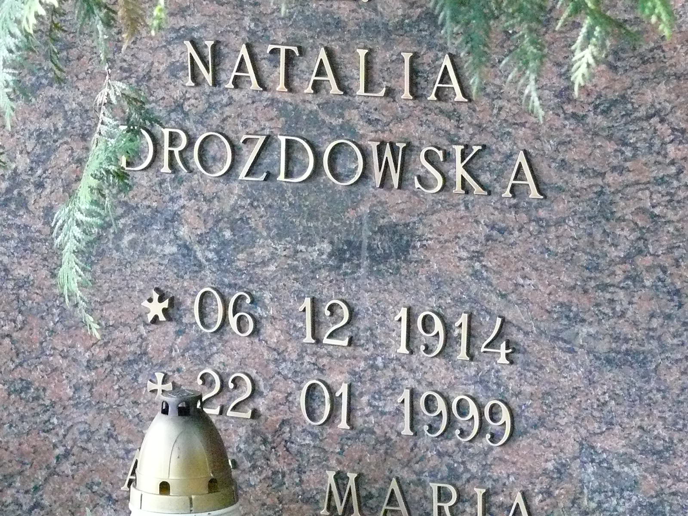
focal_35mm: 166
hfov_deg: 11.9
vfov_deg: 8.9
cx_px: 344
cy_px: 258
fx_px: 3299
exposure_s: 1/100
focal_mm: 19.7
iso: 800
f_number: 3.2
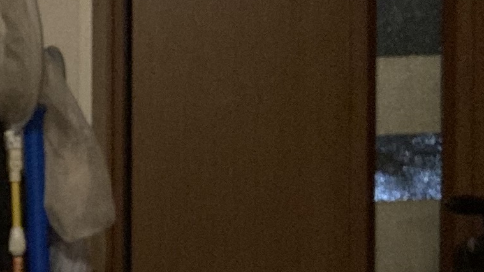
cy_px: 480
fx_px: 2079
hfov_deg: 12.2
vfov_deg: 7.3
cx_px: -385
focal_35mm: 162
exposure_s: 1/30
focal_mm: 3.99
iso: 400
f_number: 1.8
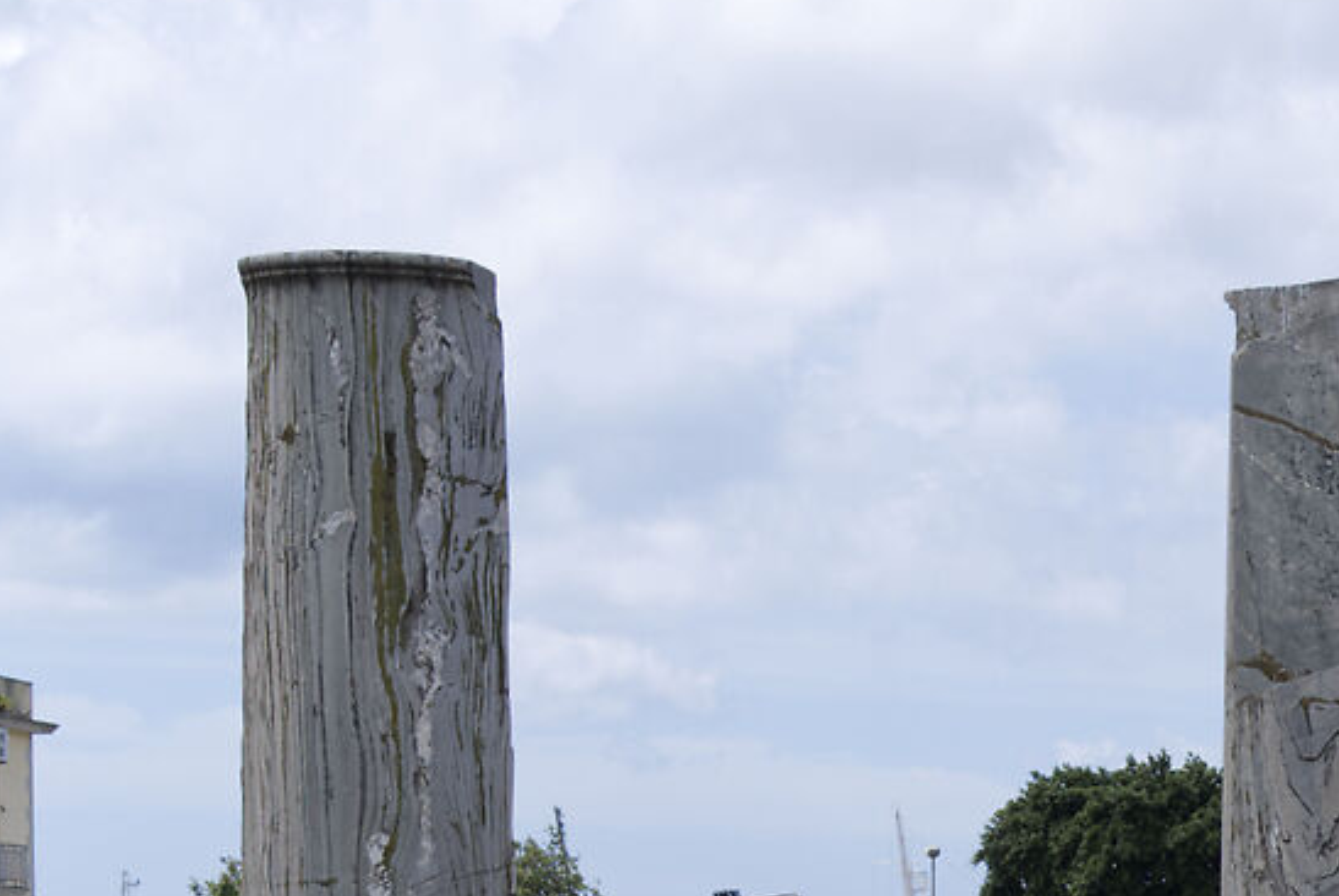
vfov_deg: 9.8
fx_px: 5064
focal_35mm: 136
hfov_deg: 14.7
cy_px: 1399
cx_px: 1420
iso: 100
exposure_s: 1/250
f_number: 8
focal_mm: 31
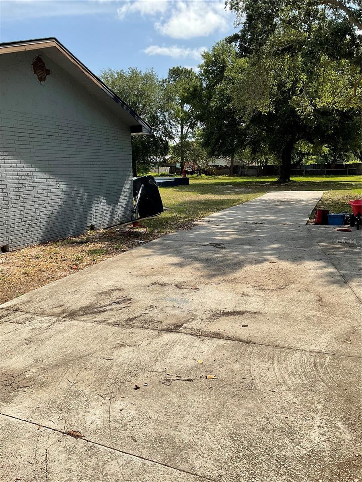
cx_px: 181
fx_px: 404
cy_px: 241
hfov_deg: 48.2
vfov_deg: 61.7
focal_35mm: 29
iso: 16
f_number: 1.8
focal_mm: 3
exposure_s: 1/1912
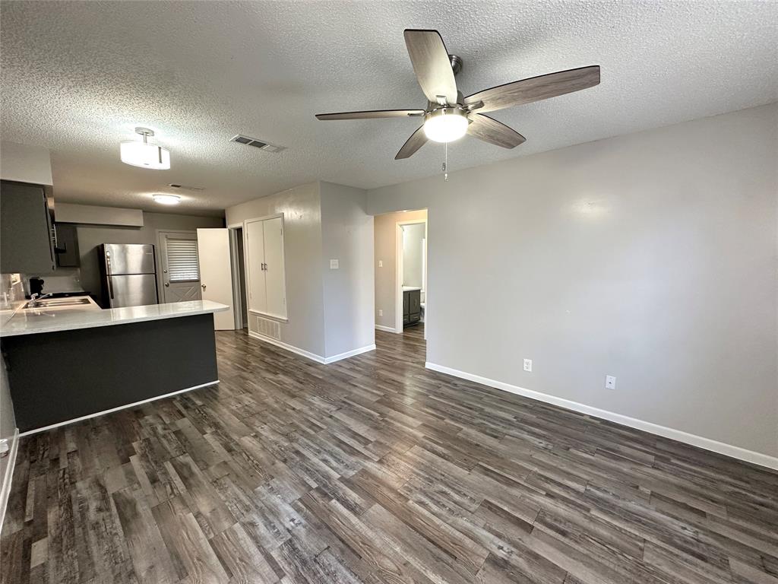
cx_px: 389
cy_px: 292
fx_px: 315
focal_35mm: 14
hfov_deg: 102.1
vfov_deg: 85.7
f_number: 2.2
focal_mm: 2.22
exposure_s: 1/60
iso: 160
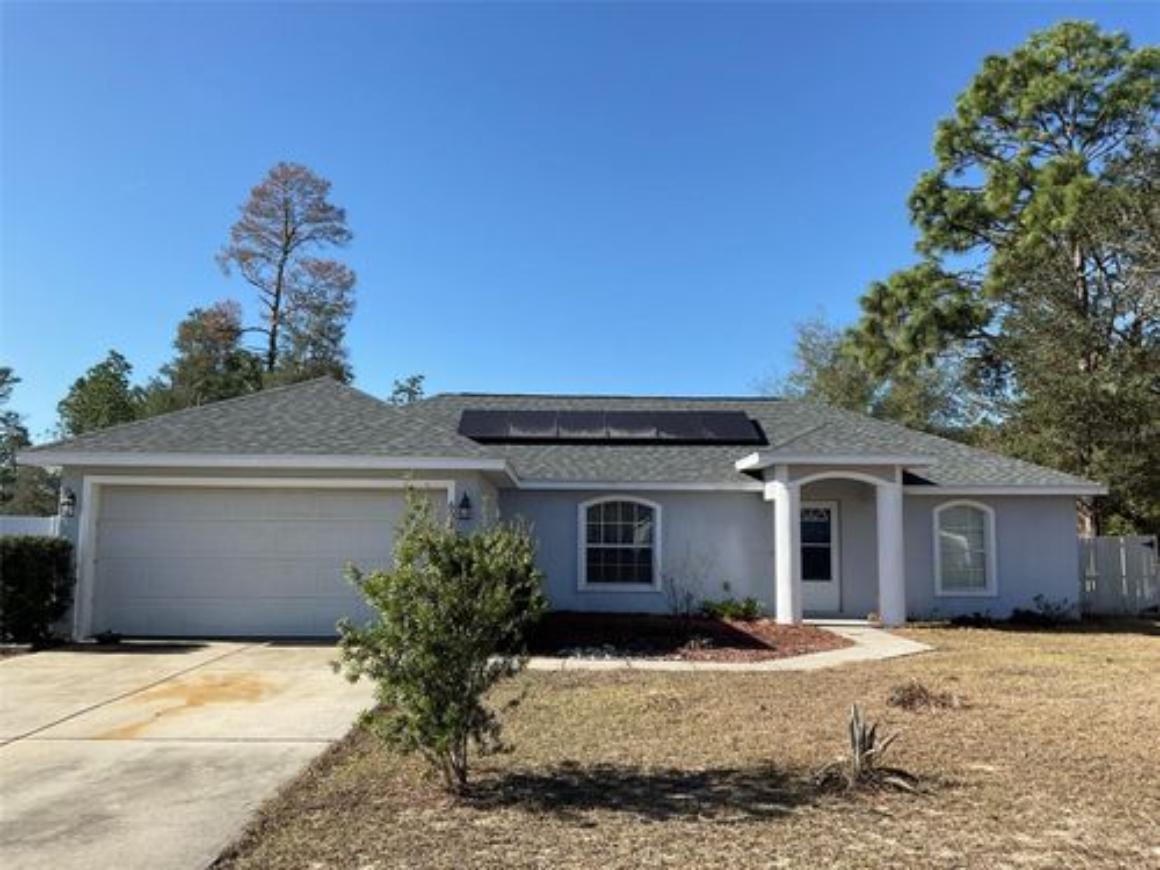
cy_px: 435
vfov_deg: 48.2
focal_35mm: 29
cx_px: 580
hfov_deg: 61.7
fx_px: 972
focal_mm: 3
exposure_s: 1/1626
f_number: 1.8
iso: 16
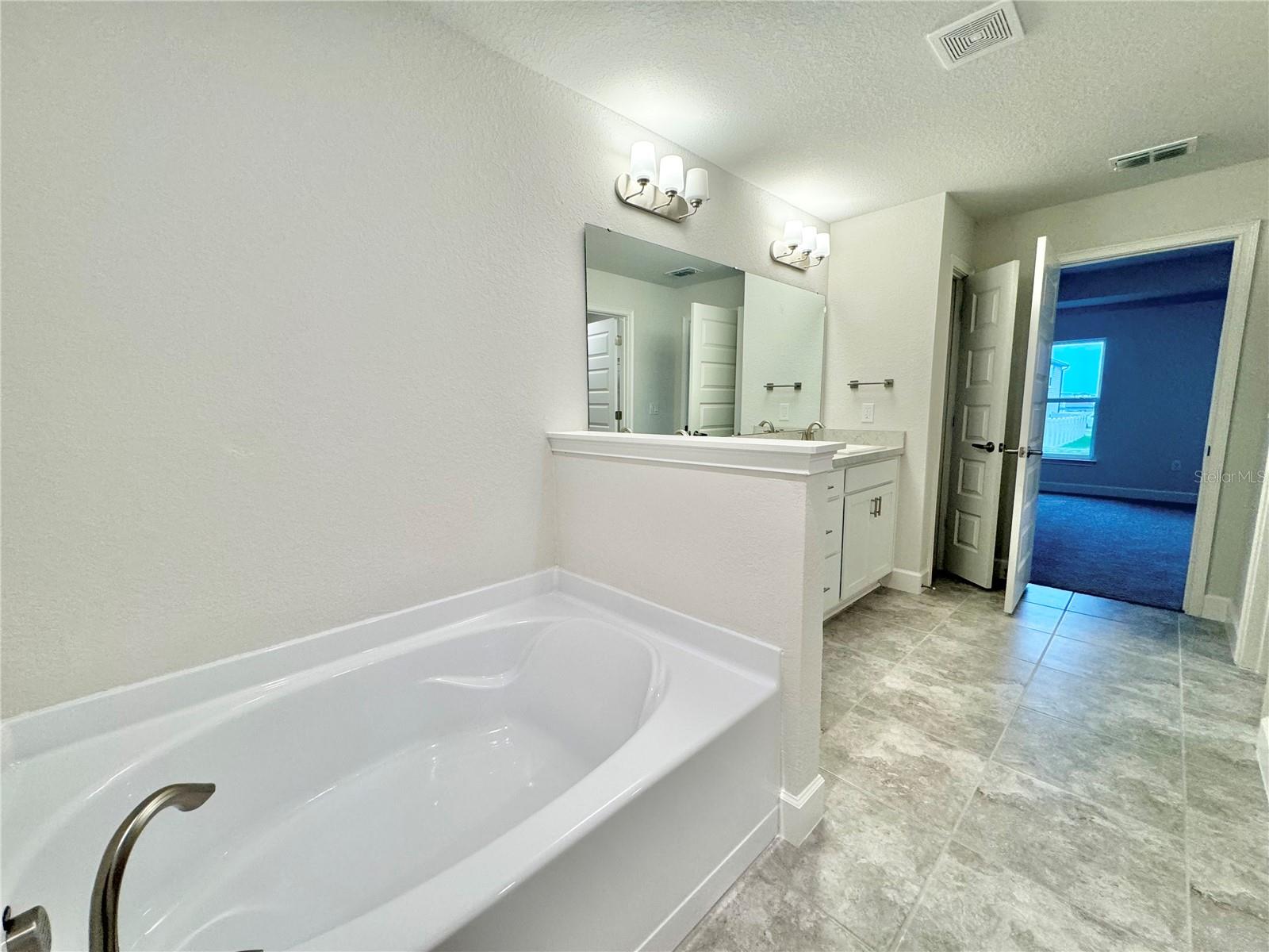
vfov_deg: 85.7
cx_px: 634
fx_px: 513
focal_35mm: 14
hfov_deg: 102.1
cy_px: 476
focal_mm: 2.22
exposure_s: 1/120
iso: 200
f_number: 2.2
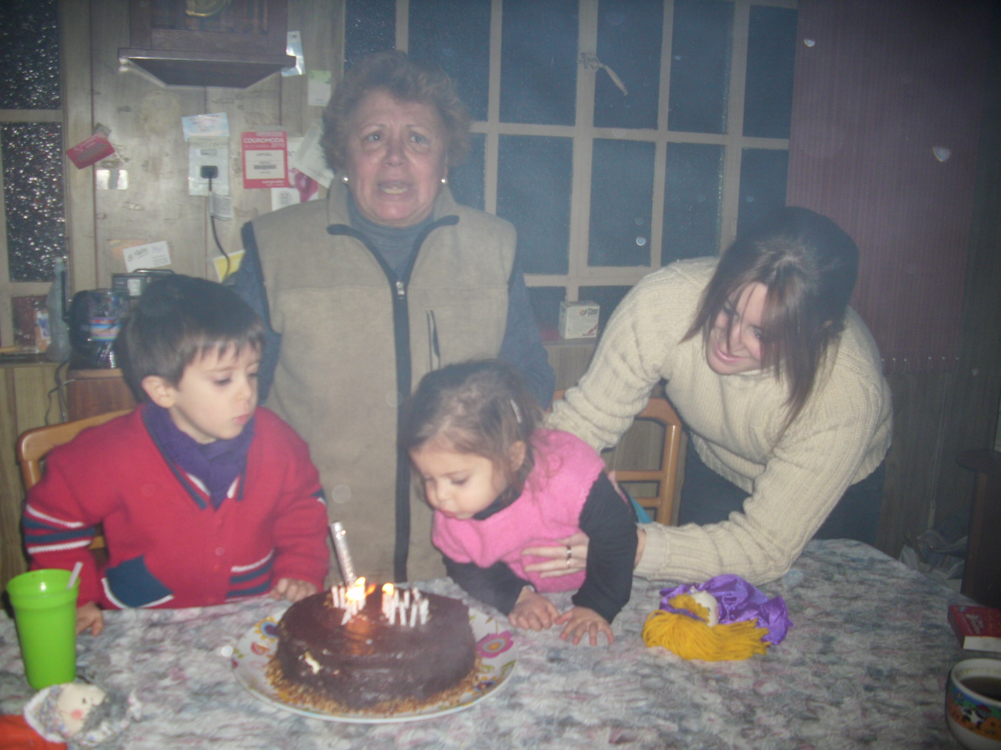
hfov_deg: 58.4
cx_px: 500
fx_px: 896
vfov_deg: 45.4
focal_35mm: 31
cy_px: 375
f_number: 2.8
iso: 50
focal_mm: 6.2
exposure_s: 1/30
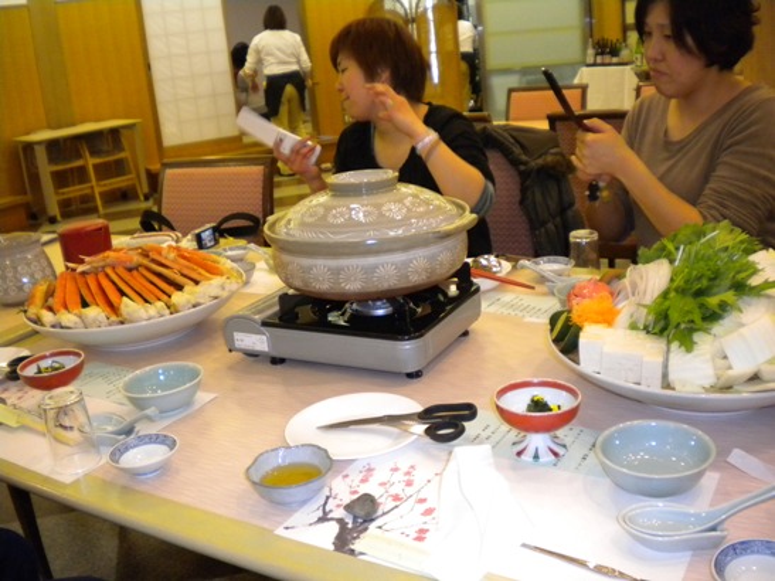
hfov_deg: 52.6
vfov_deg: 40.7
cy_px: 290
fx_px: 783
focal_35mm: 35
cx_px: 388
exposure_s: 1/33.1
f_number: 3.1
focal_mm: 6.3
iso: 400
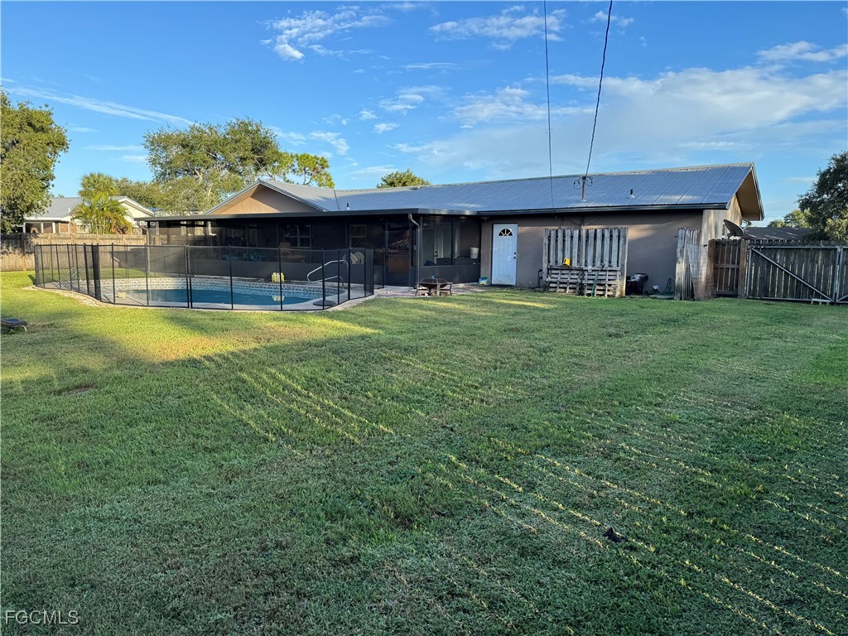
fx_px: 588
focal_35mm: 24
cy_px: 318
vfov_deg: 56.8
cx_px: 424
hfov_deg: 71.6
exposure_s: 1/1425
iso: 80
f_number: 1.78
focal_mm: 6.76
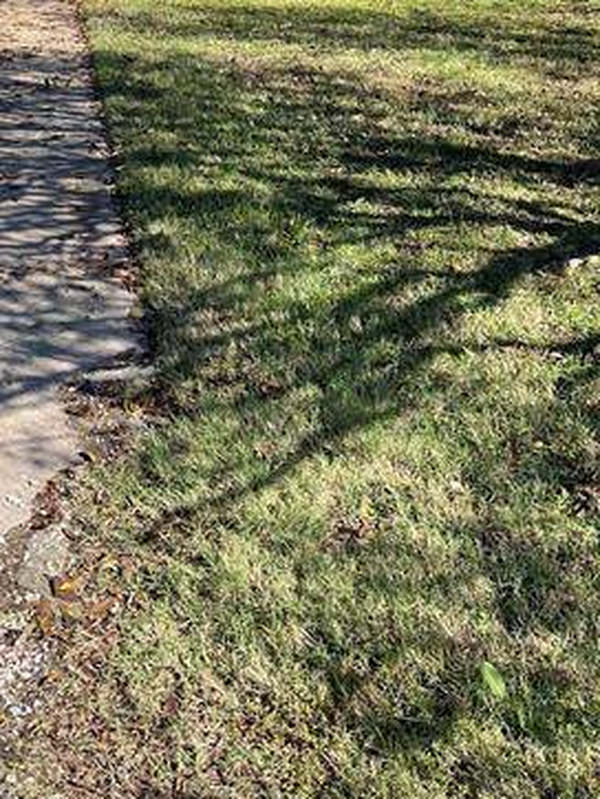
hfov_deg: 27.3
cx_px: 176
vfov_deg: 33.1
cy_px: 0
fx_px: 1223
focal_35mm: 53
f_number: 1.6
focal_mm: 5.1
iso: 32
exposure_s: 1/969
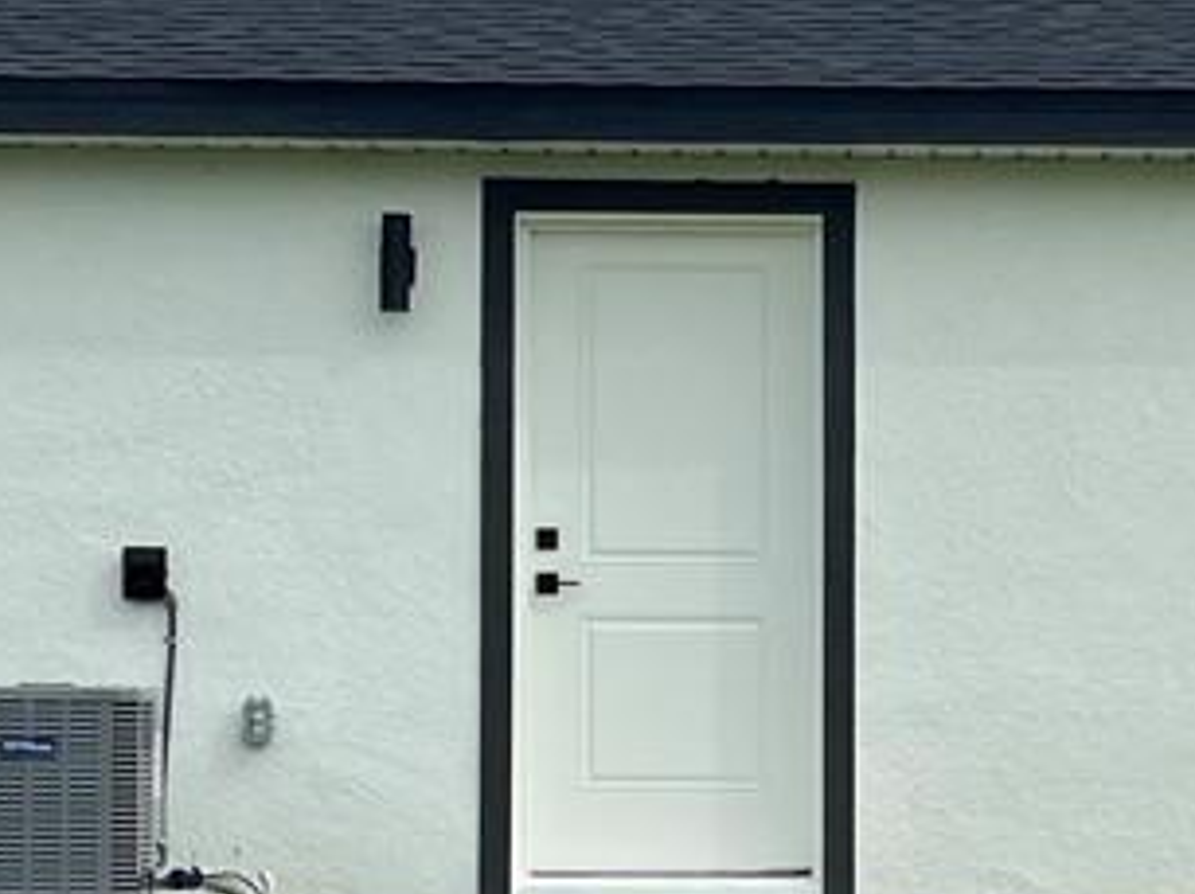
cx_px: 1039
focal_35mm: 136
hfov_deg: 14.4
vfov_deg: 10.9
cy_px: 711
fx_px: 4691
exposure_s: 1/4651
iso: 50
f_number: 1.6
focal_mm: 5.1
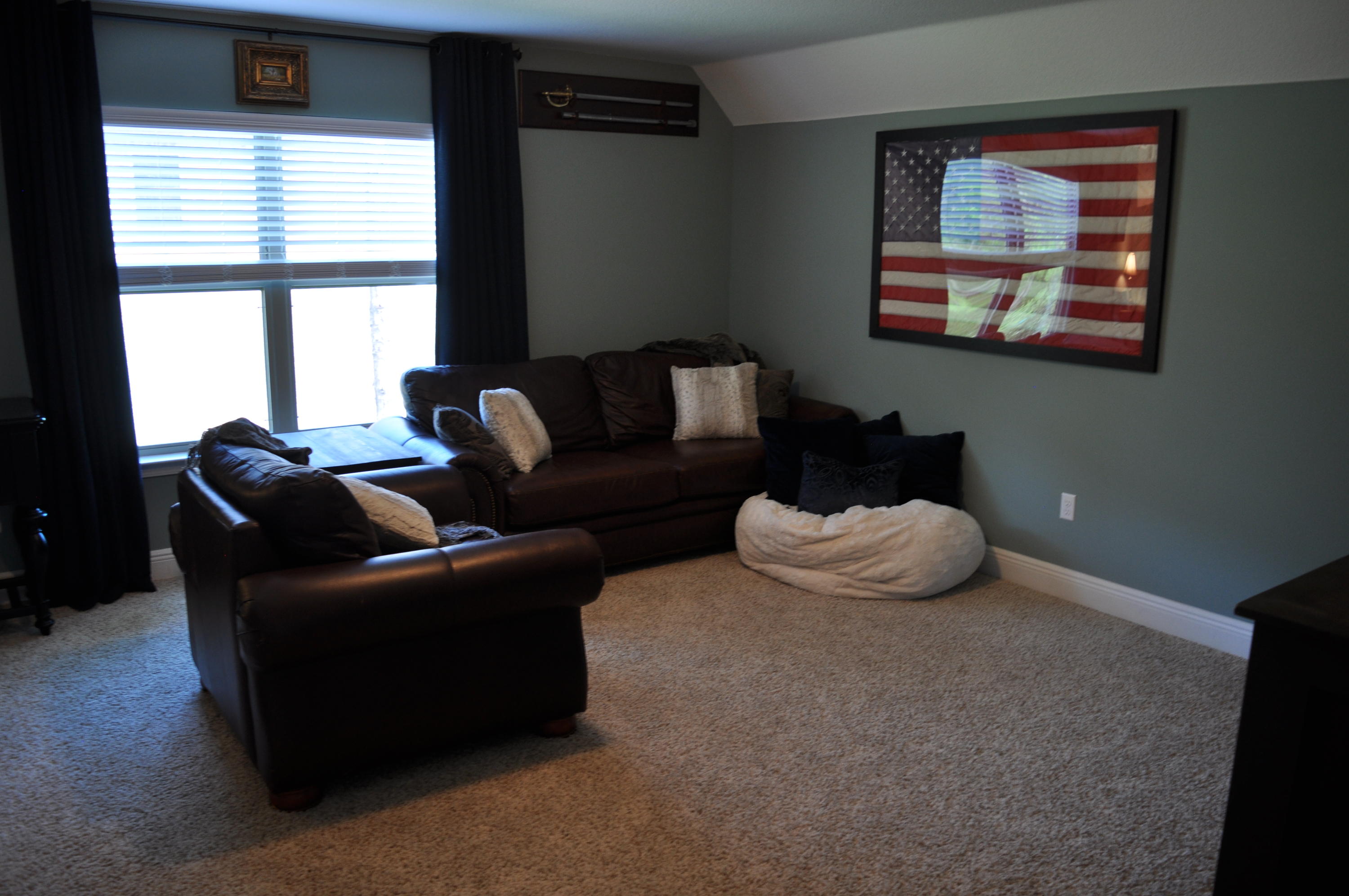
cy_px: 448
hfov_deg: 67.4
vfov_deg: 47.8
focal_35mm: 27
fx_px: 1010
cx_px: 674
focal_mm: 18
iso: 200
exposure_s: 1/13
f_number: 3.5
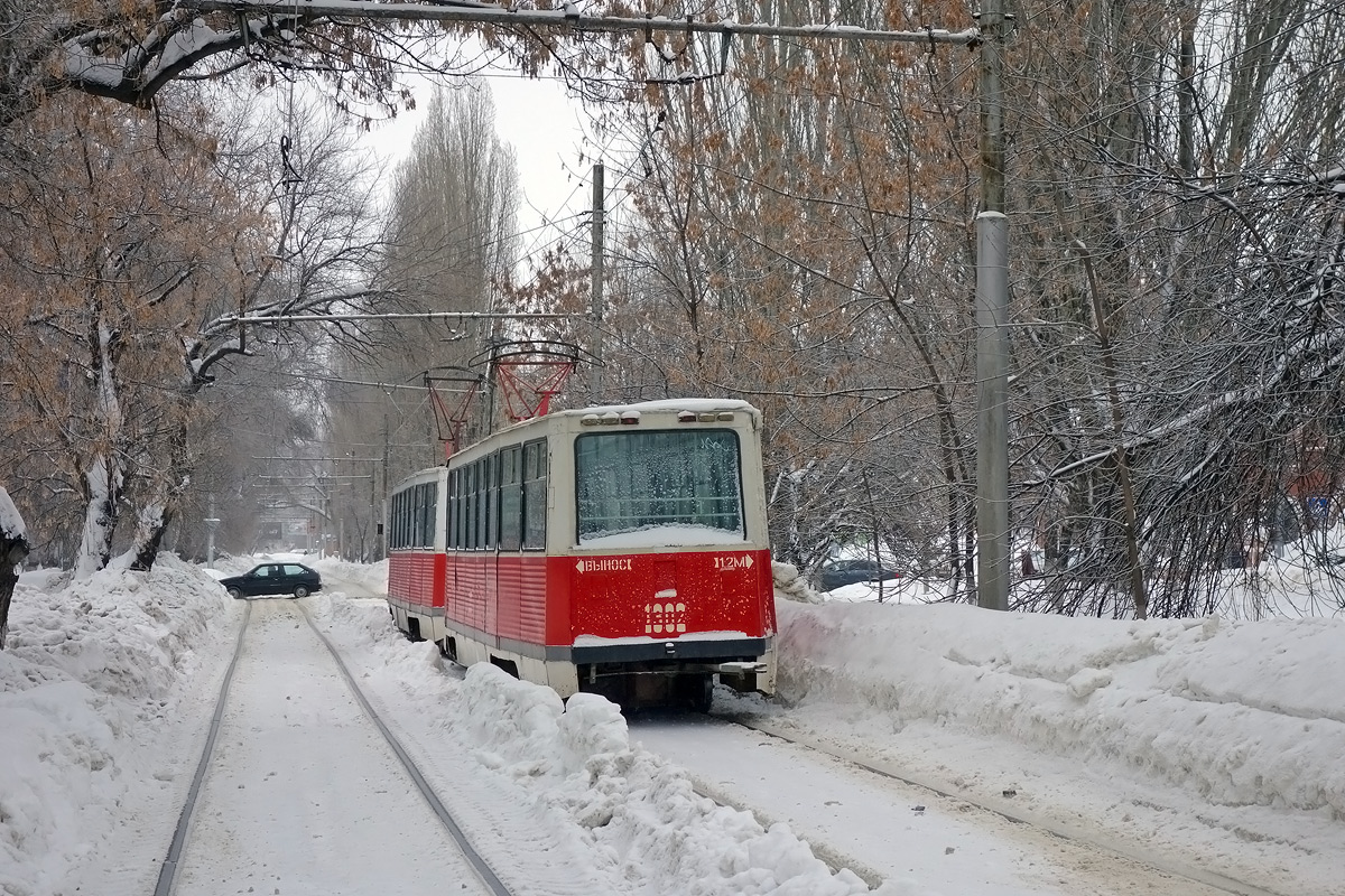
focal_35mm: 68
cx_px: 672
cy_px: 448
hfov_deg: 29.7
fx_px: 2540
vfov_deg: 20.0
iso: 200
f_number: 4
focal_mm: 25.32
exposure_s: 1/500
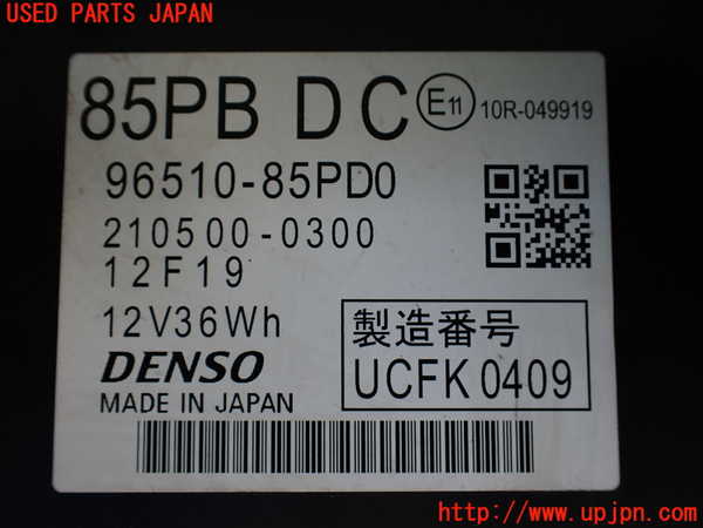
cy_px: 264
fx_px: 609
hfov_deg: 60.0
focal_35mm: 30
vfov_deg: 46.8
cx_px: 352
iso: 125
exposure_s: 1/125
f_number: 2.3
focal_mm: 5.4
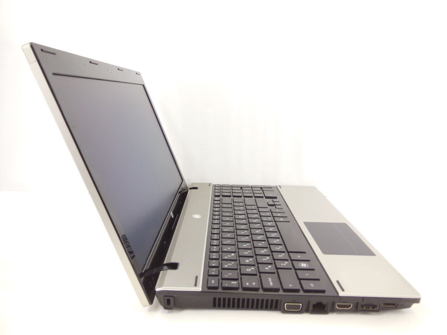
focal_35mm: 25
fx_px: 323
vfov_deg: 54.9
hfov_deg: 69.4
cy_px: 168
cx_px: 224
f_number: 3.1
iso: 180
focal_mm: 4.5
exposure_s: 1/30
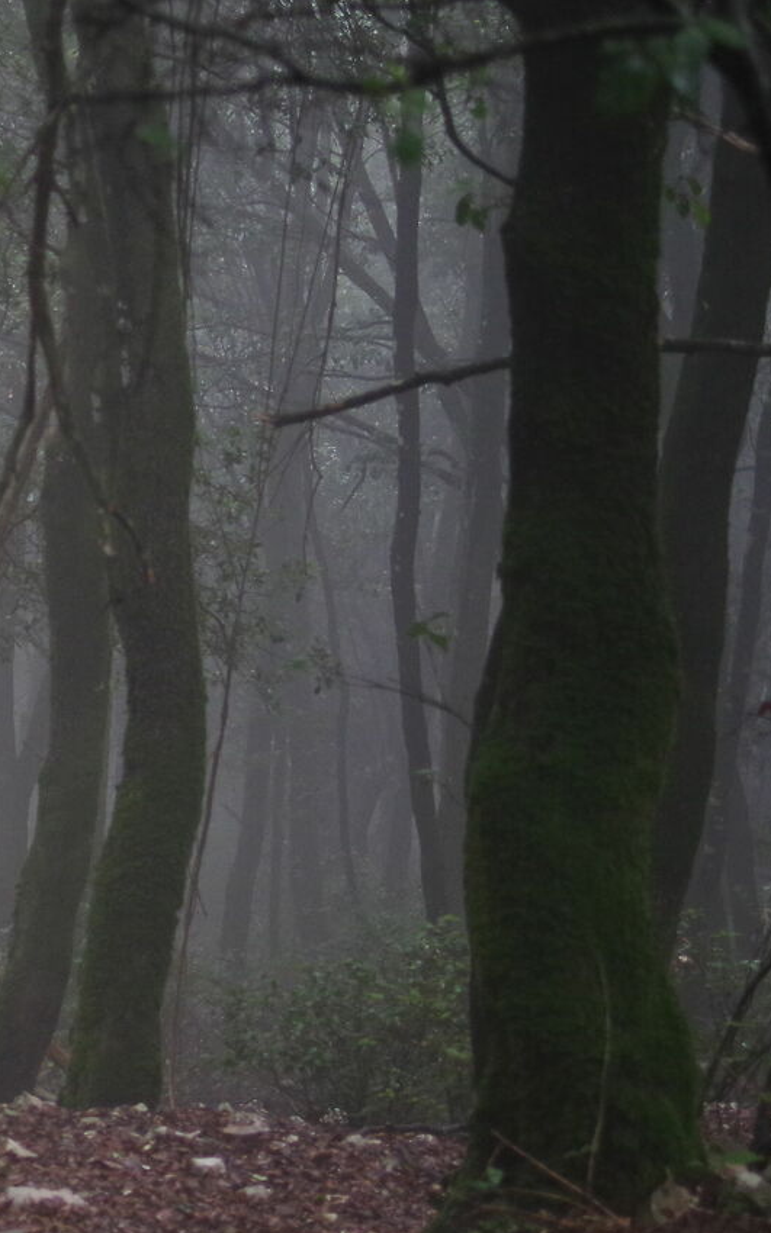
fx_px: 4843
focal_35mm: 144
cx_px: -799
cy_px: 614
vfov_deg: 14.5
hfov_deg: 8.6
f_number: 2.8
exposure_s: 1/30
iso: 1600
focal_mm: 50
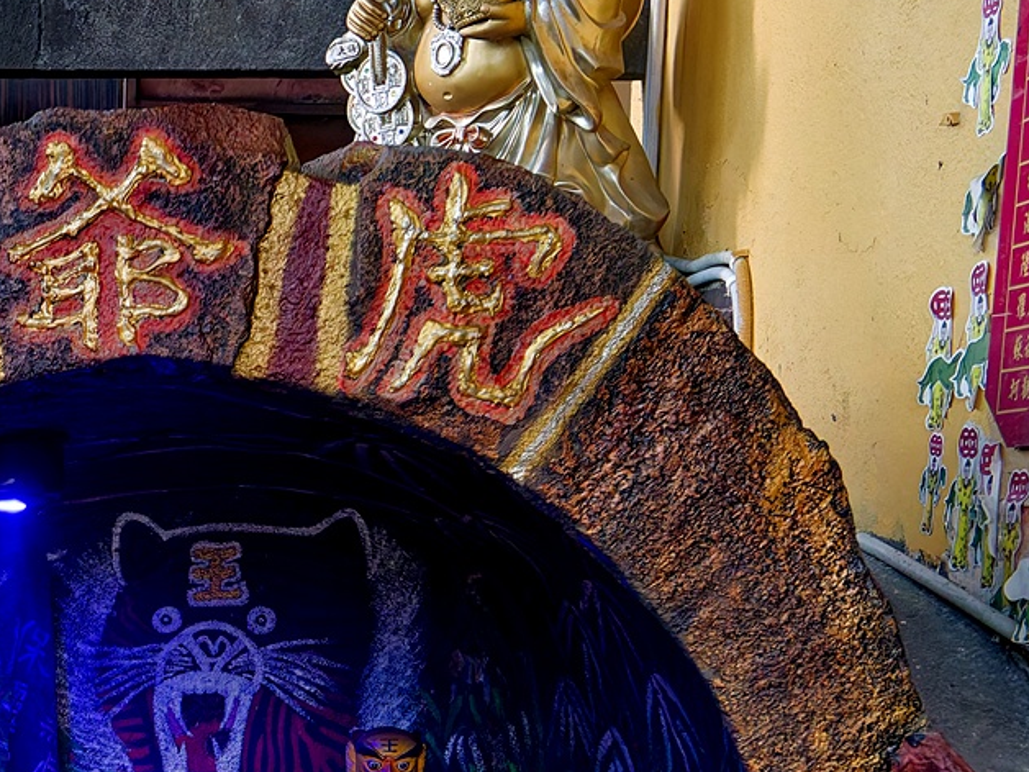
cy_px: 861
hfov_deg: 23.5
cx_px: -93
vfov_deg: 18.2
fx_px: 2319
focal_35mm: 78
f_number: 4
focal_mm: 17
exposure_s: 1/25
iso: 3200
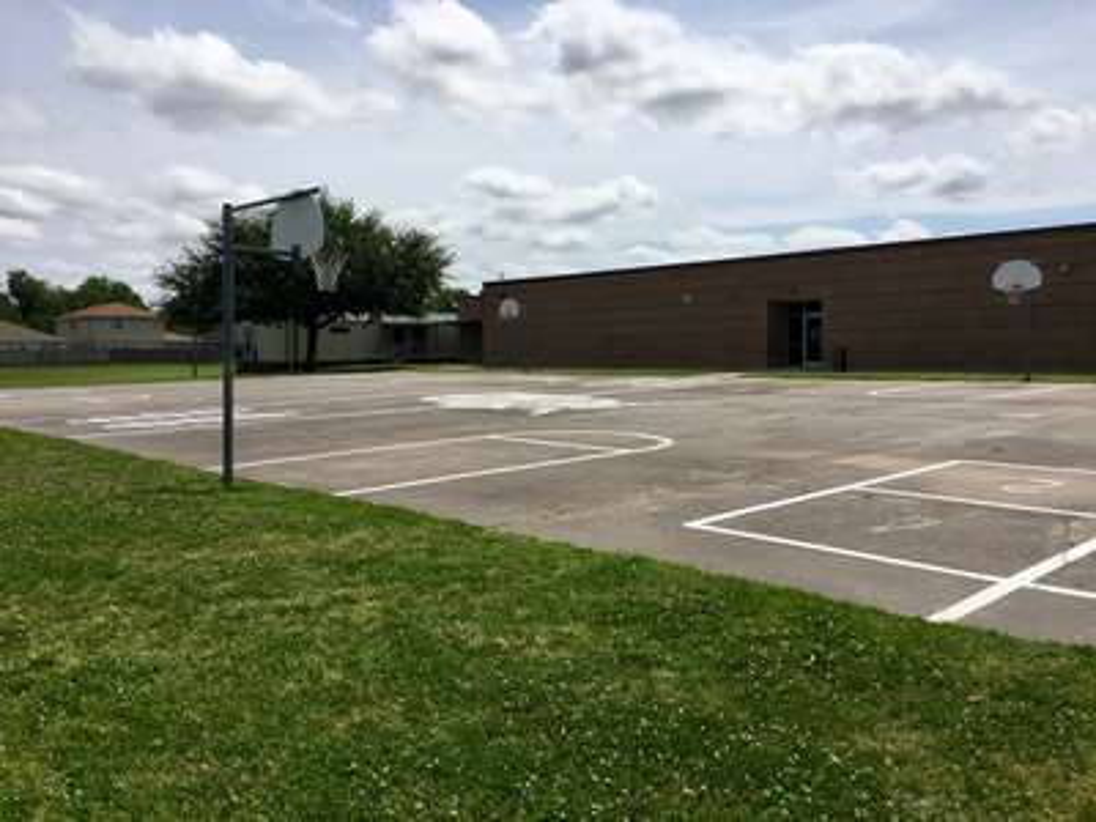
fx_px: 918
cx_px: 548
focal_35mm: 29
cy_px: 411
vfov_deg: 48.2
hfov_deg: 61.7
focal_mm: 4.15
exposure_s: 1/2959
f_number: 2.2
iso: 25
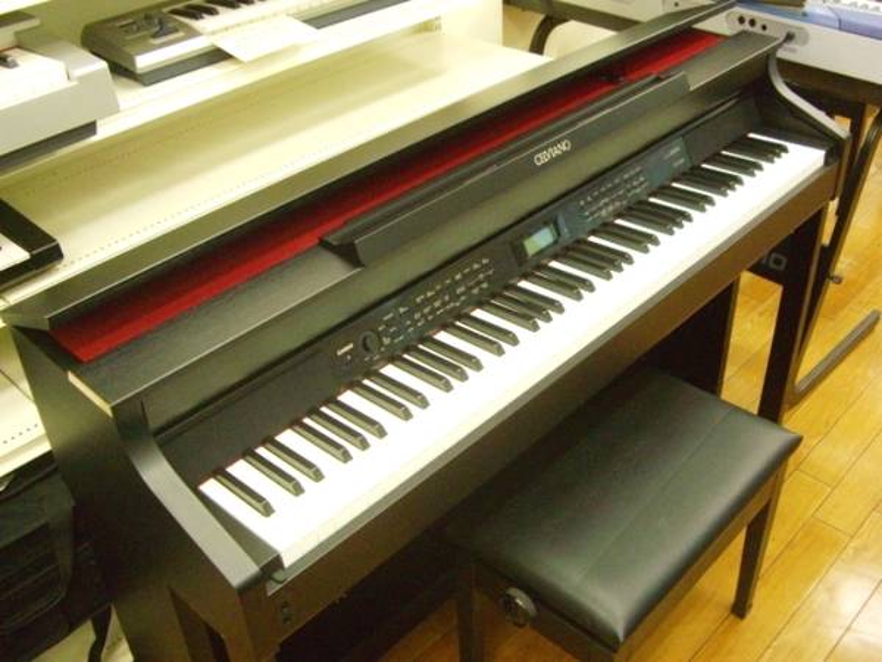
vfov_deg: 37.7
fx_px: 968
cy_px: 331
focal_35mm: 38
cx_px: 441
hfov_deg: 49.0
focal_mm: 7.9
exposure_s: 1/100
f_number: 2.8
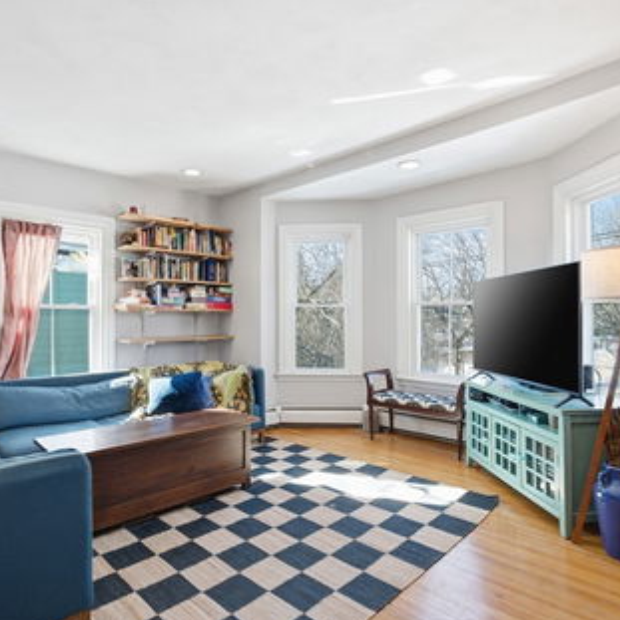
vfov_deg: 72.1
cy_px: 313
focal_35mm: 21
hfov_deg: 72.1
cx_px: 303
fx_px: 426
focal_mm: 16
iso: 800
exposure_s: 1/200
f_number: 8
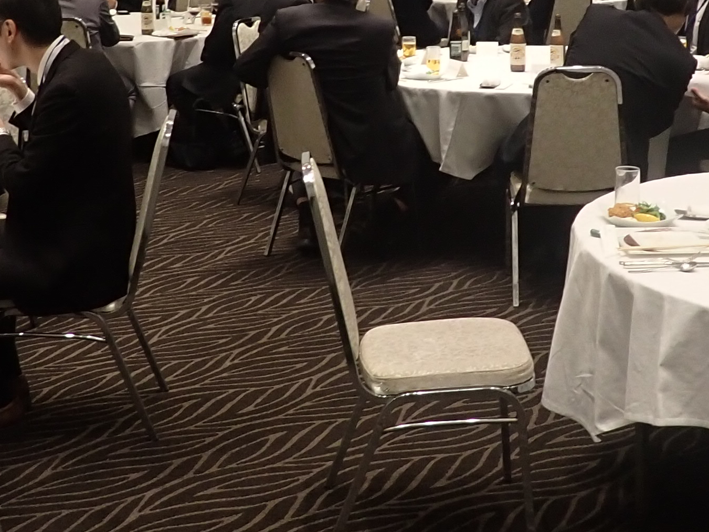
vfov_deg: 19.2
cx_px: 357
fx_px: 1516
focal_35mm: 74
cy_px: -23
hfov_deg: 26.3
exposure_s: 1/80
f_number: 2
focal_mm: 4.5
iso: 200
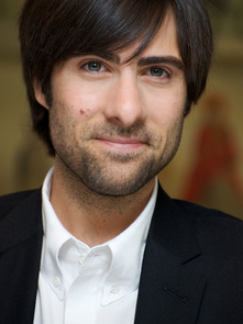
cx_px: 131
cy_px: 147
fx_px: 2379
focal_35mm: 254
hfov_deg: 5.8
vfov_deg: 7.8
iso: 500
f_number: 5.3
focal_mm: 195
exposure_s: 1/60
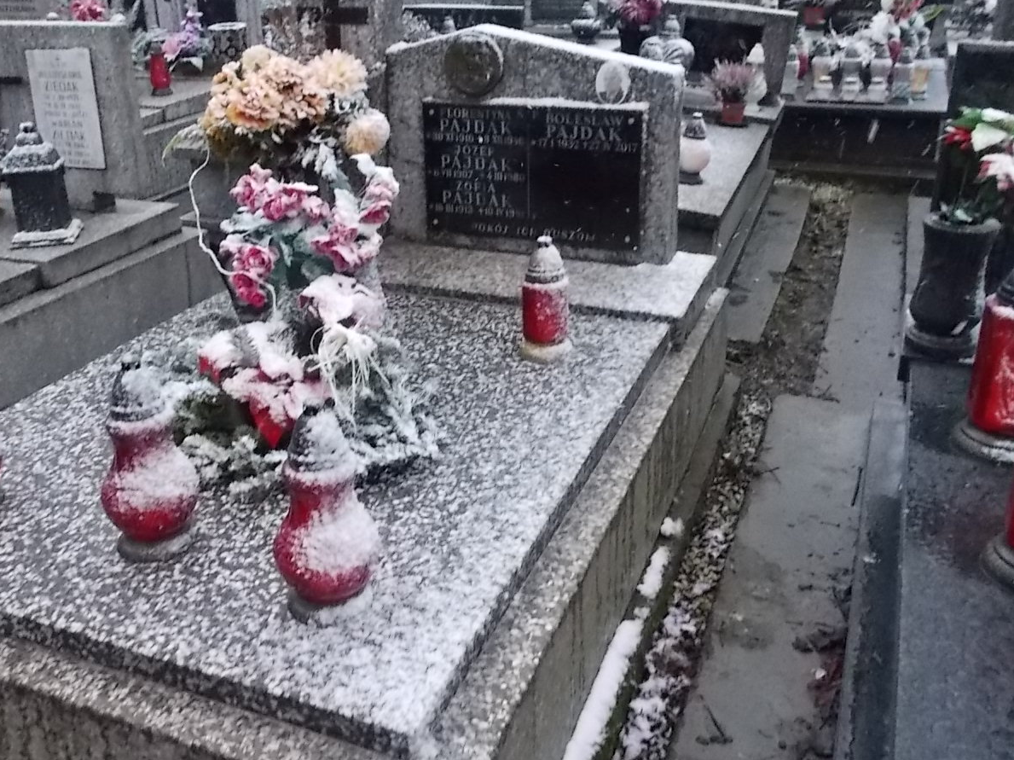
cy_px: 305
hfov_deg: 52.4
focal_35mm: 35
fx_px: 1025
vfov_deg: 40.5
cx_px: 432
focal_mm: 4.6
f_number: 3.2
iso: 400
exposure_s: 1/100
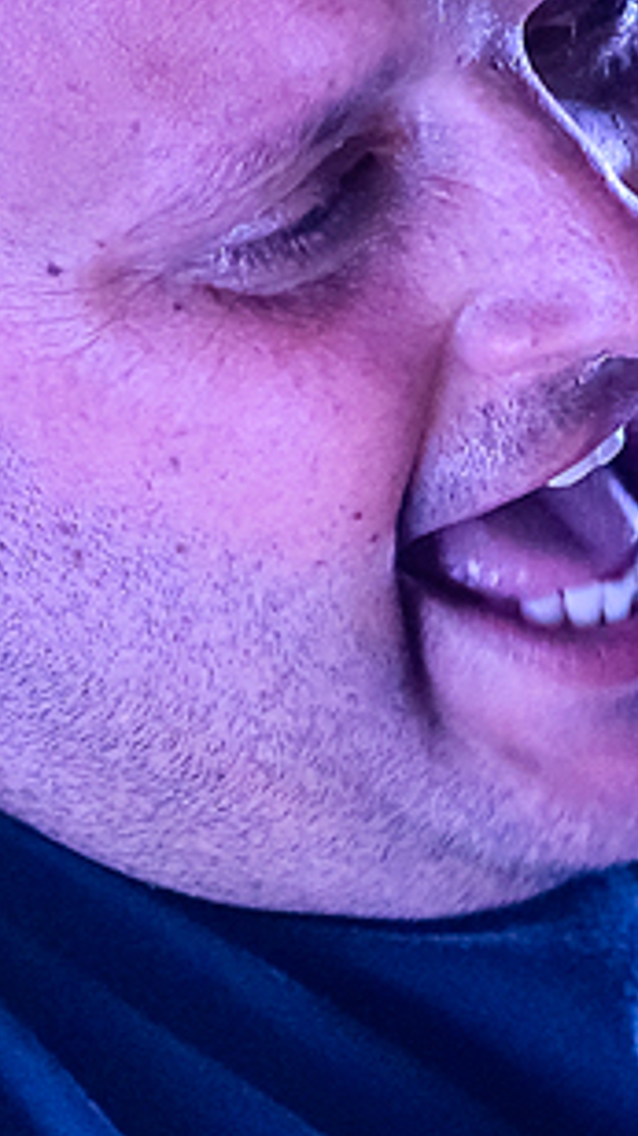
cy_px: 332
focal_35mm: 260
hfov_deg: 4.6
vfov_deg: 8.3
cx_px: 815
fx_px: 7828
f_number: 4.5
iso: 6400
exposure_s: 1/100
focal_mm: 85
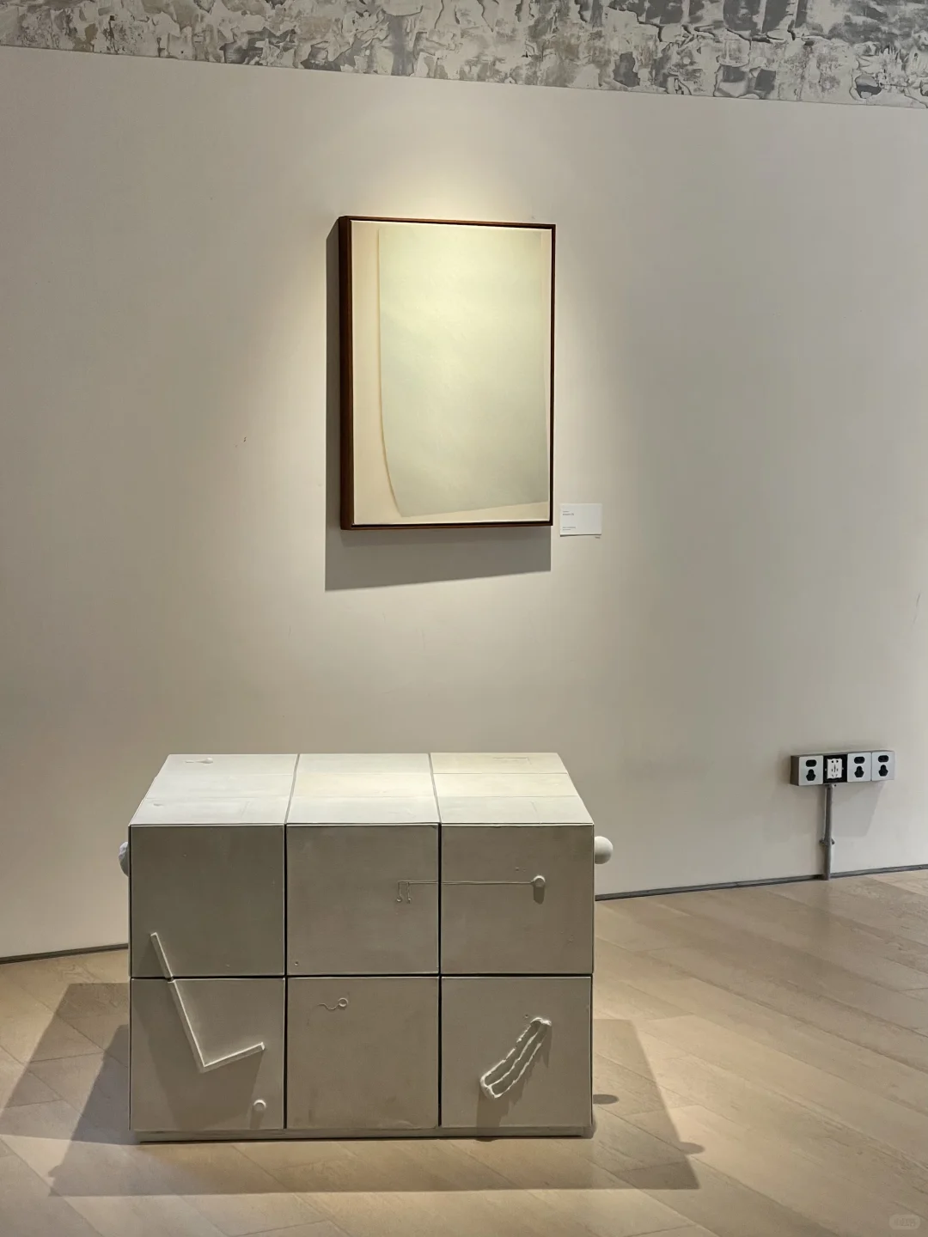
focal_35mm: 64
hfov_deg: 22.9
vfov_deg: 30.3
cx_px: 464
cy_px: 618
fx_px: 2288
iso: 80
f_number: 2.2
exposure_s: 1/100
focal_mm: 7.5
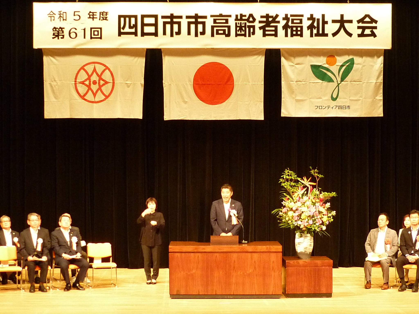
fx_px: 956
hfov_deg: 24.7
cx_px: 210
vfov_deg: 18.7
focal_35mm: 79
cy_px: 157
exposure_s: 1/20
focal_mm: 7.4
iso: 400
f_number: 3.1
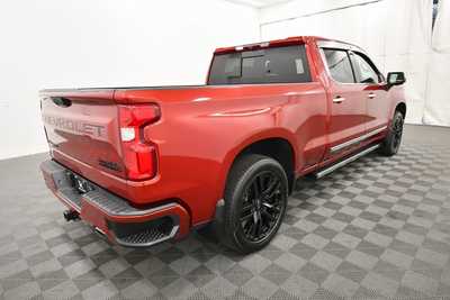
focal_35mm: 21
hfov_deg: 81.2
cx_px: 225
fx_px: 263
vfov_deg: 59.5
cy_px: 150
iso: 1600
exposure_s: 1/125
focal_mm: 14
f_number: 5
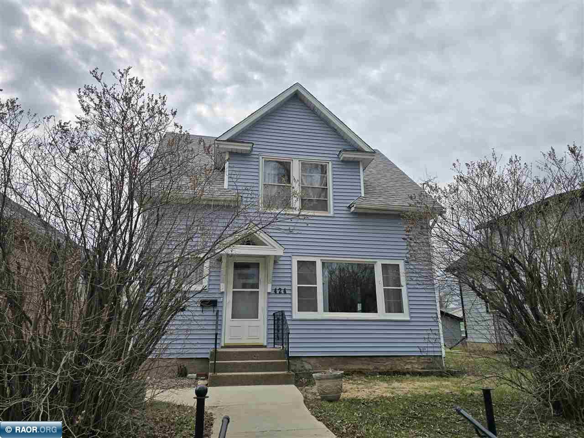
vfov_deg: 58.9
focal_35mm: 23
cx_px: 292
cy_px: 219
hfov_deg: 73.9
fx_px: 388
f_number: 1.7
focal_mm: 6.3
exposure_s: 1/1002
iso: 12
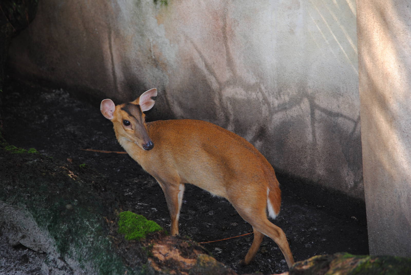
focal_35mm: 210
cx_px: 206
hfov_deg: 9.8
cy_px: 138
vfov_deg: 6.6
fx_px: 2400
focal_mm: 140
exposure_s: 1/60
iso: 200
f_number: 4.8
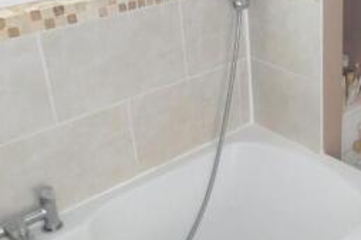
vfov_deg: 24.4
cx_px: 345
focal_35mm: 55
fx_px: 551
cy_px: 66
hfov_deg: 33.7
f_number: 3
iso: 125
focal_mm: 4
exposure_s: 1/125
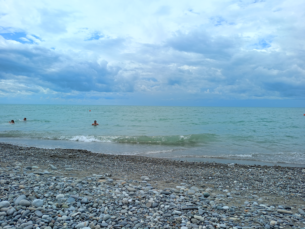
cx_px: 152
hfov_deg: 63.4
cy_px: 114
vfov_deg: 49.7
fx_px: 247
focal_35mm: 28
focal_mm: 4.7
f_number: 1.79
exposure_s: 1/2457
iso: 106
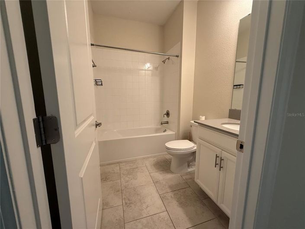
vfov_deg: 85.6
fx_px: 123
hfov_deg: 102.1
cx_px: 152
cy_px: 114
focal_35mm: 14
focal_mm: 2.22
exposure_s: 1/120
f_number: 2.2
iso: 200
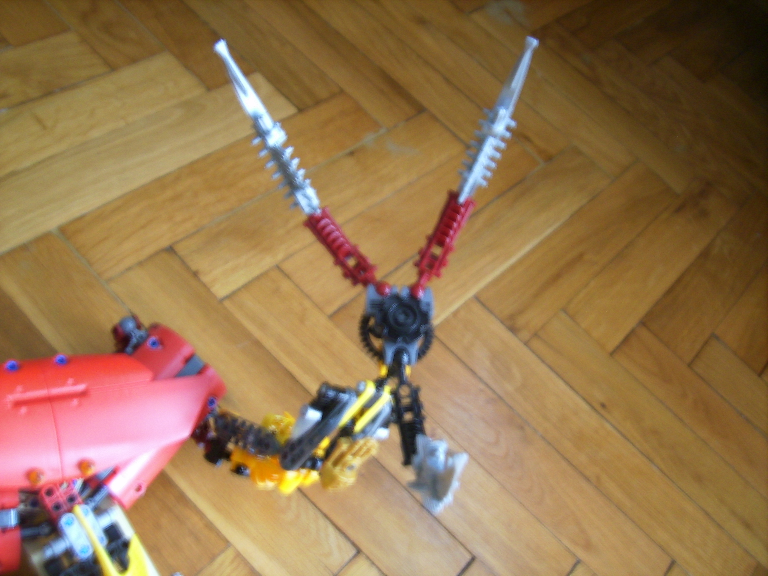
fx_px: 710
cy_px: 288
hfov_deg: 56.8
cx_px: 384
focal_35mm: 32
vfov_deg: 44.2
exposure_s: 1
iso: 50
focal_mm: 5.99
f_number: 2.8
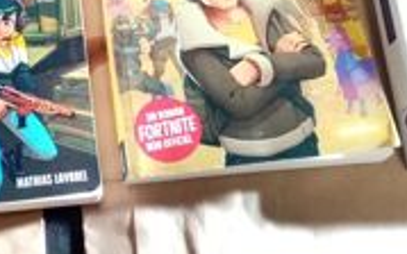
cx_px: 95
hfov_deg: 27.4
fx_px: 821
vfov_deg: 17.0
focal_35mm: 74
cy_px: -27
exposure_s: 1/25
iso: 602
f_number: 1.8
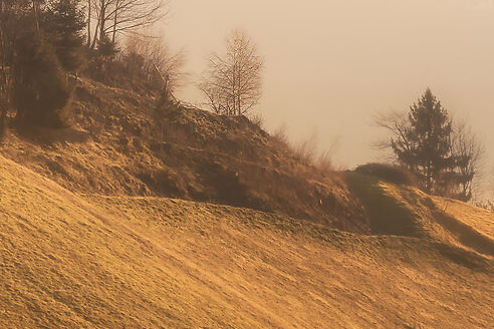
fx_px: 9097
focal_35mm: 663
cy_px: -381
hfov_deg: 3.1
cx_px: -71
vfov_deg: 2.1
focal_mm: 136
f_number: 14
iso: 100
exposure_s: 15
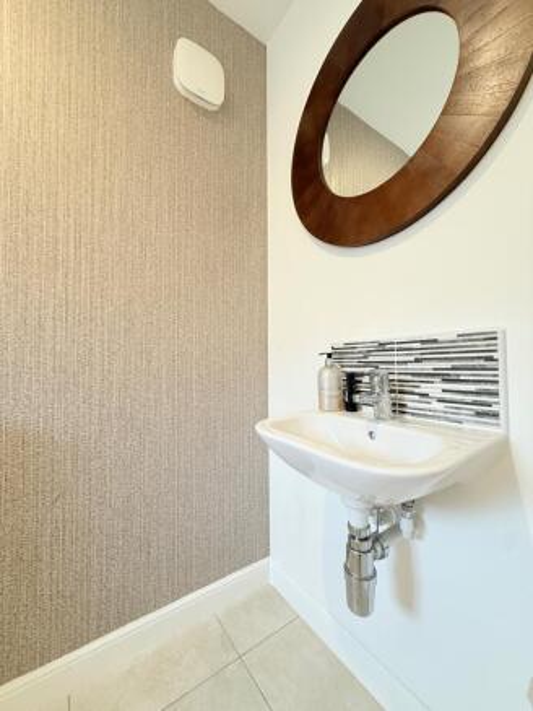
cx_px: 266
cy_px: 356
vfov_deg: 102.0
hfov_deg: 85.7
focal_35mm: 14
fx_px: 287
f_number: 2.2
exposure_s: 1/50
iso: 200
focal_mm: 2.22
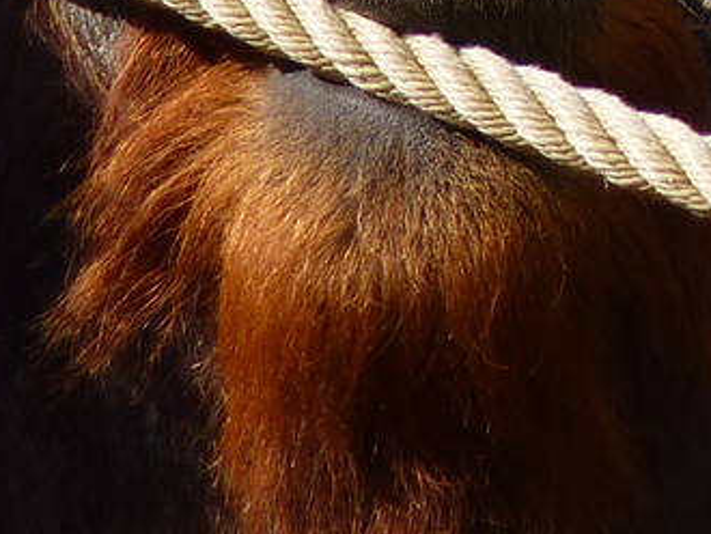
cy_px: -308
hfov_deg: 0.8
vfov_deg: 0.6
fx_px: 48365
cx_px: 457
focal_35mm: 2353
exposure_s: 1/320
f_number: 4.4
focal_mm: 86.4
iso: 80
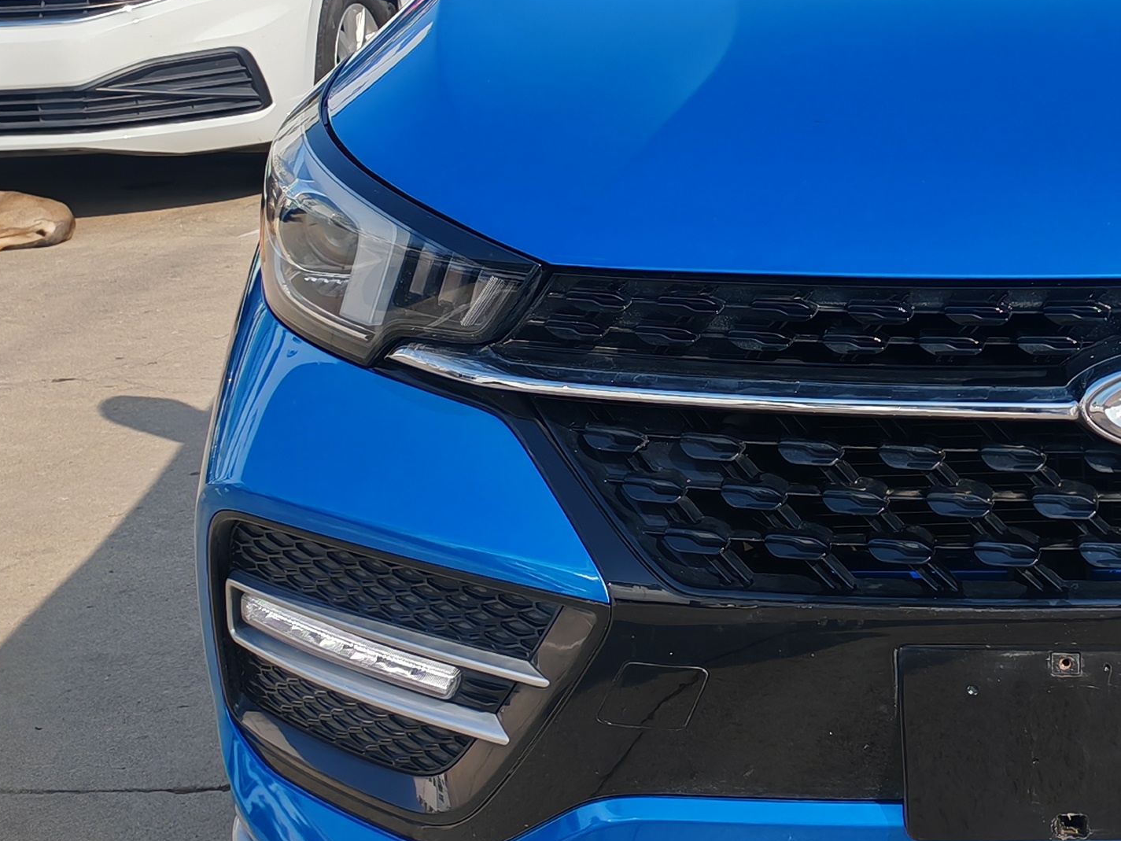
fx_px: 2494
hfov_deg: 24.0
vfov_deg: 19.0
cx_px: 1184
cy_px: 193
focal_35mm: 77
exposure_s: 1/750
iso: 50
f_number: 1.9
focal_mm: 6.12
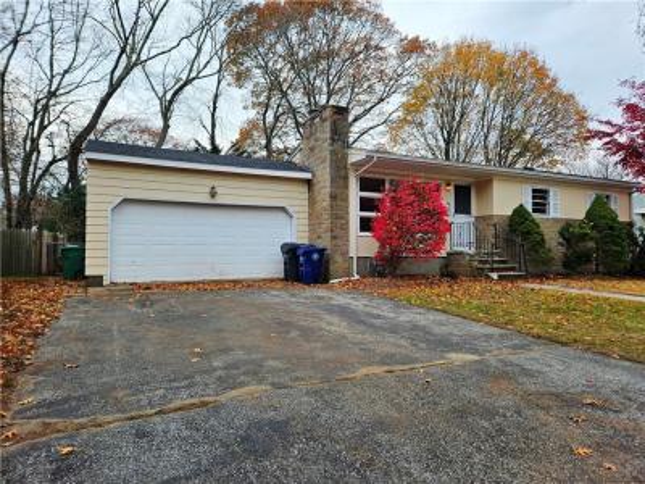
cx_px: 322
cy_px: 242
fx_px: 429
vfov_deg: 58.9
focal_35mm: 23
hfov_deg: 73.9
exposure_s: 1/722
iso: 25
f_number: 1.8
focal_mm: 5.4
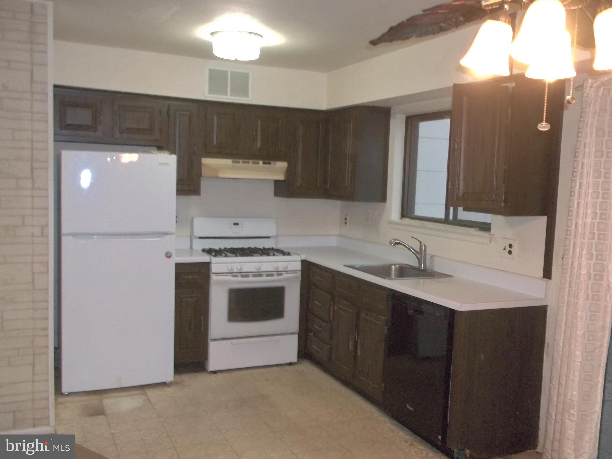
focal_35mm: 33
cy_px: 230
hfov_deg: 55.4
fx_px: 583
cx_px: 306
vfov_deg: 42.9
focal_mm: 5.9
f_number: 3.3
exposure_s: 1/30
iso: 320
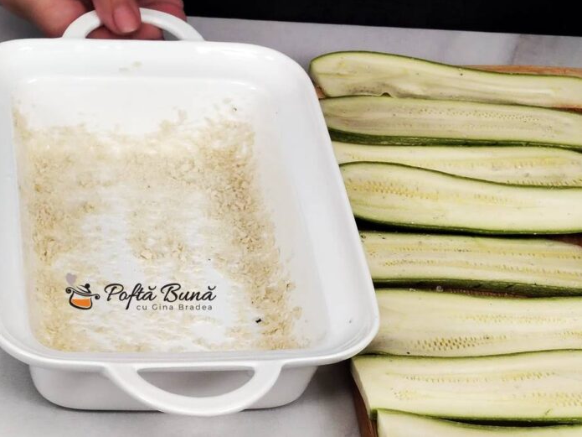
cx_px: 290
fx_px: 2185
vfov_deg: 11.4
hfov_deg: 15.2
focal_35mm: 130
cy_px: 218
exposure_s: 1/50
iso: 173
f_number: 1.75
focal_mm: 5.25
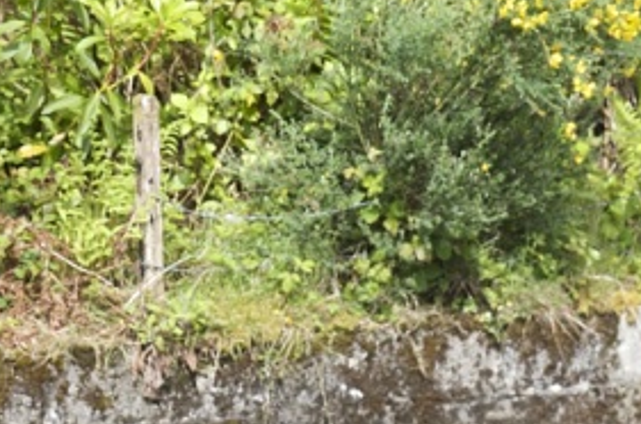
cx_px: 32
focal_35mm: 199
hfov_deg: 10.3
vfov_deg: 6.8
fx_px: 3535
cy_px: -89
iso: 400
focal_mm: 70
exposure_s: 1/400
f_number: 10
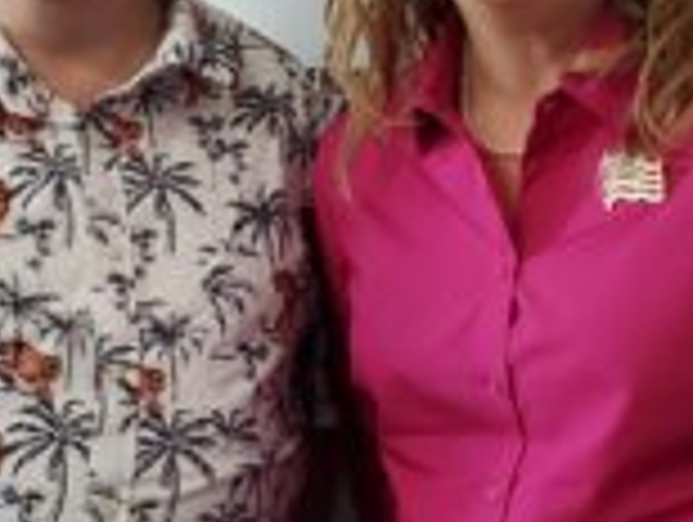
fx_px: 1524
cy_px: 225
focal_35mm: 76
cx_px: 320
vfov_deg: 19.4
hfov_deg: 25.6
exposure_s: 1/40
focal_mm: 4.3
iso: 320
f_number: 2.4
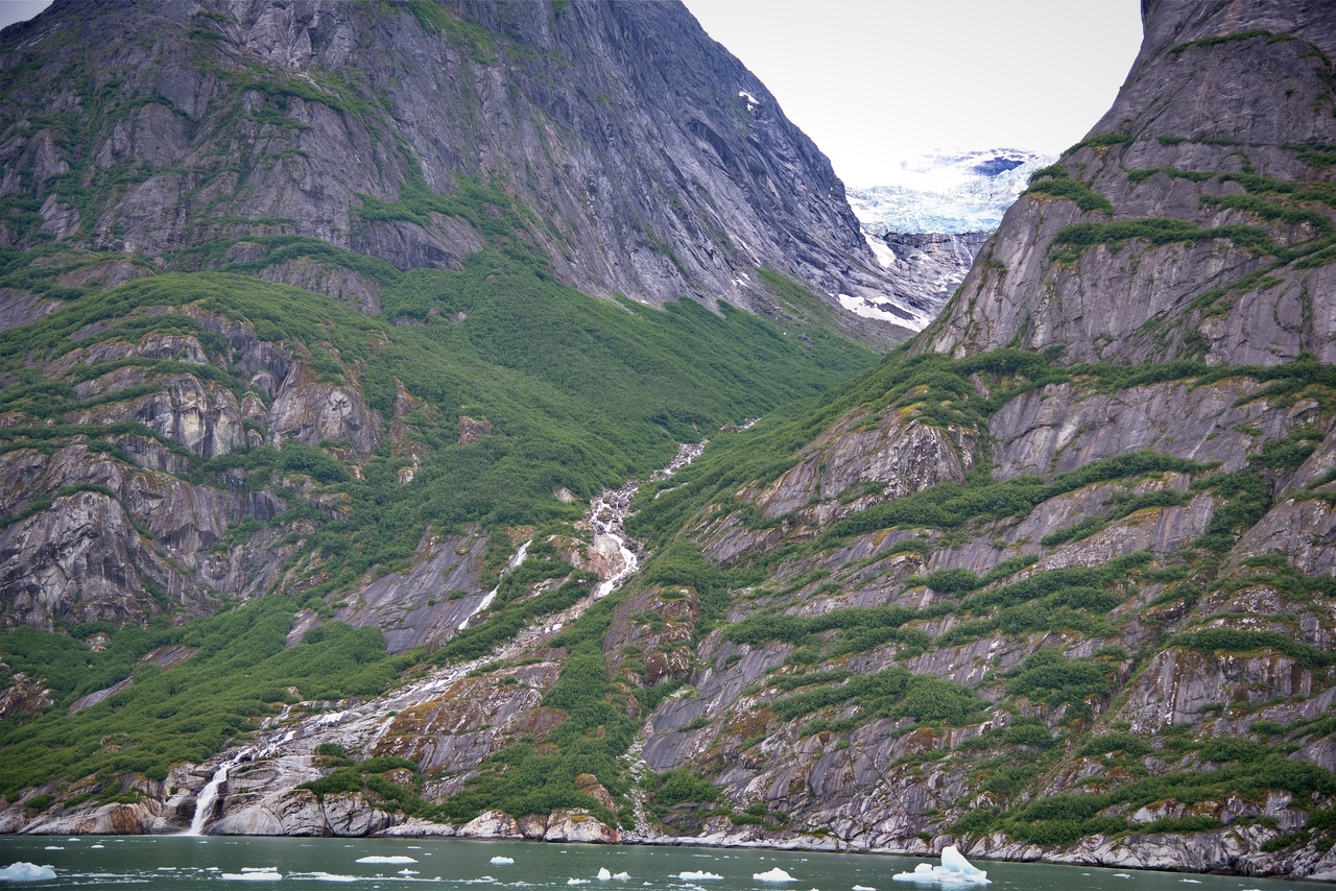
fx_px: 2153
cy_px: 446
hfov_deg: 34.5
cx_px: 668
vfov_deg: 23.4
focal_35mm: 58
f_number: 4
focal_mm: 58
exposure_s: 1/125
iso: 110
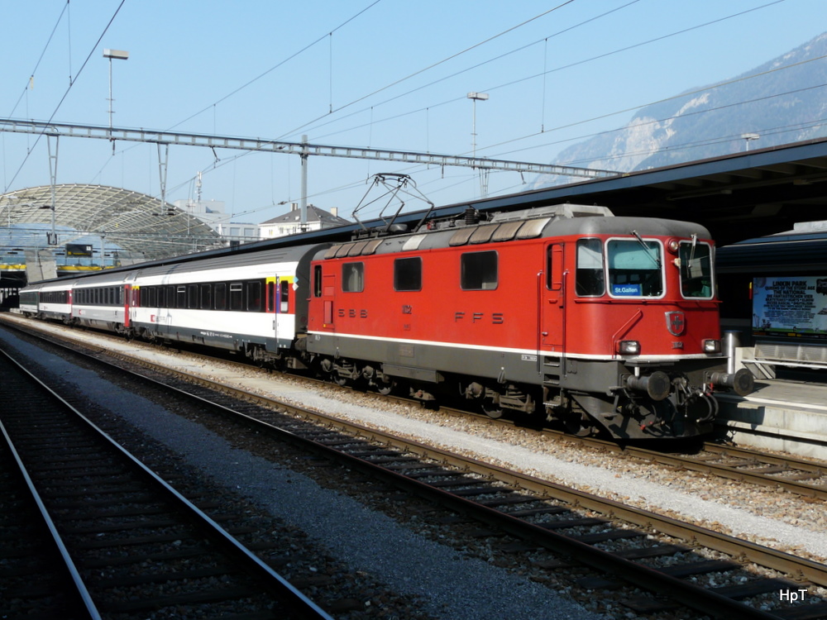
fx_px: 908
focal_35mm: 38
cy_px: 310
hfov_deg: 49.0
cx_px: 414
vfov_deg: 37.7
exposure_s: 1/250
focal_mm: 6.3
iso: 100
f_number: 5.6
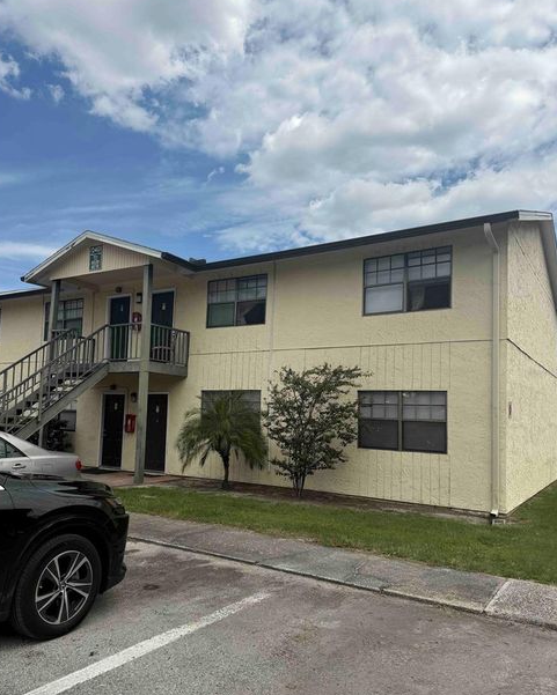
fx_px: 536
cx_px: 273
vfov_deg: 65.9
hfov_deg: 54.9
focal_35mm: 26
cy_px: 373
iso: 80
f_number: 1.78
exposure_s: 1/7353
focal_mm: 6.76
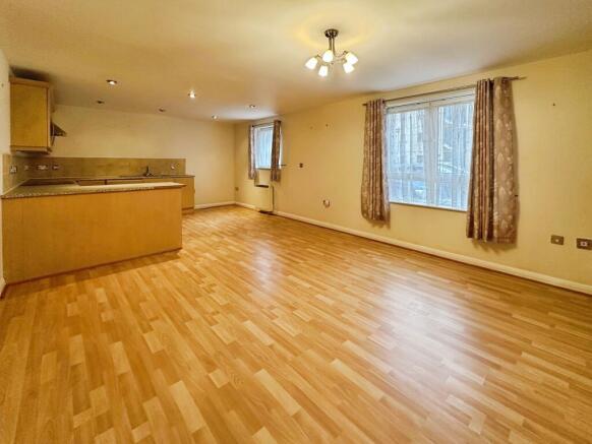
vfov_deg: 85.7
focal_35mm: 14
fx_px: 240
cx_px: 296
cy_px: 222
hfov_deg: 102.0
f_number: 2.2
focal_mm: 2.22
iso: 250
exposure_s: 1/100
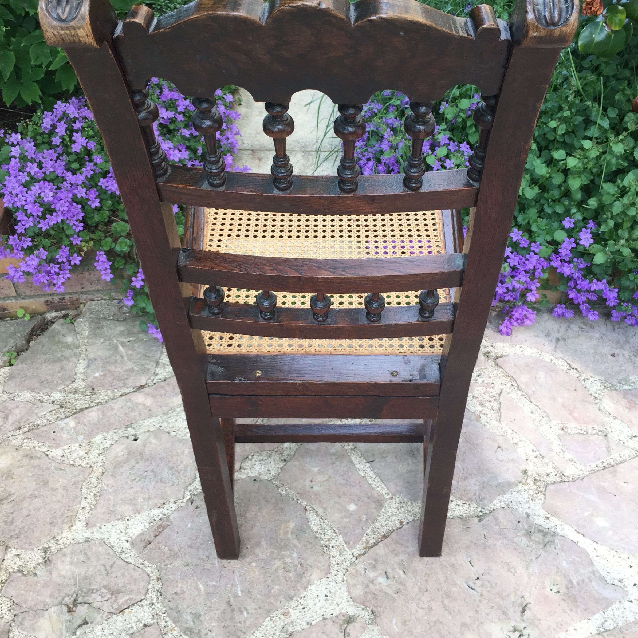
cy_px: 273
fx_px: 730
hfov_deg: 47.2
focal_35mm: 35
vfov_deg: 47.1
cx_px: 322
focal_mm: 4.15
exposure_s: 1/120
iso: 32
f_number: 2.2
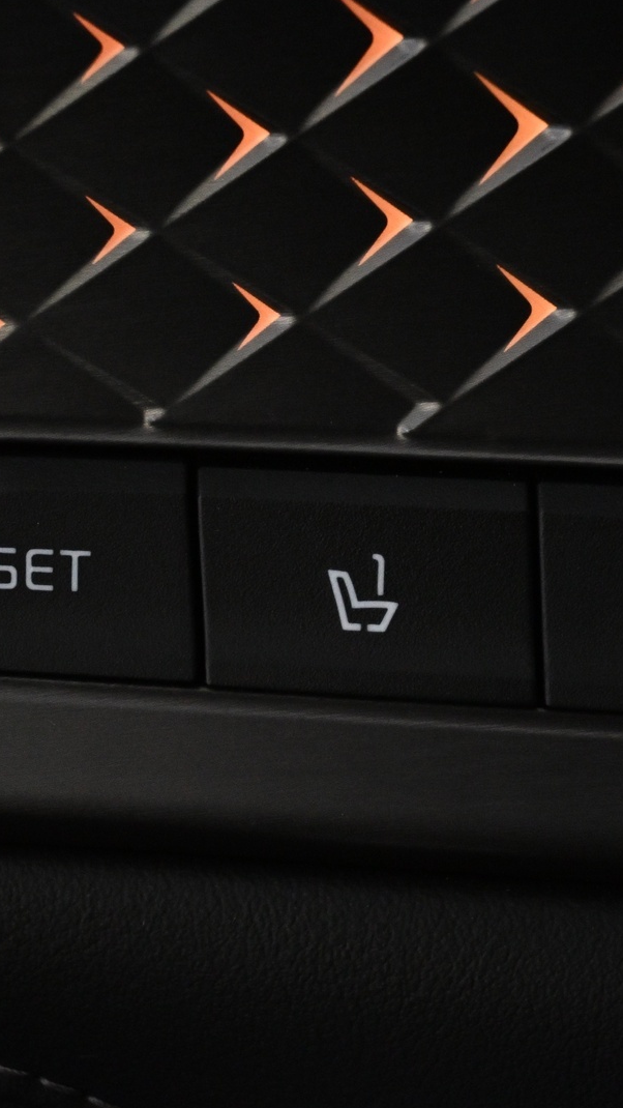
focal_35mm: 119
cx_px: 382
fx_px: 3494
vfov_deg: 18.0
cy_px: 556
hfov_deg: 10.2
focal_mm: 50
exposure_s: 1/80
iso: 4000
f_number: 6.3
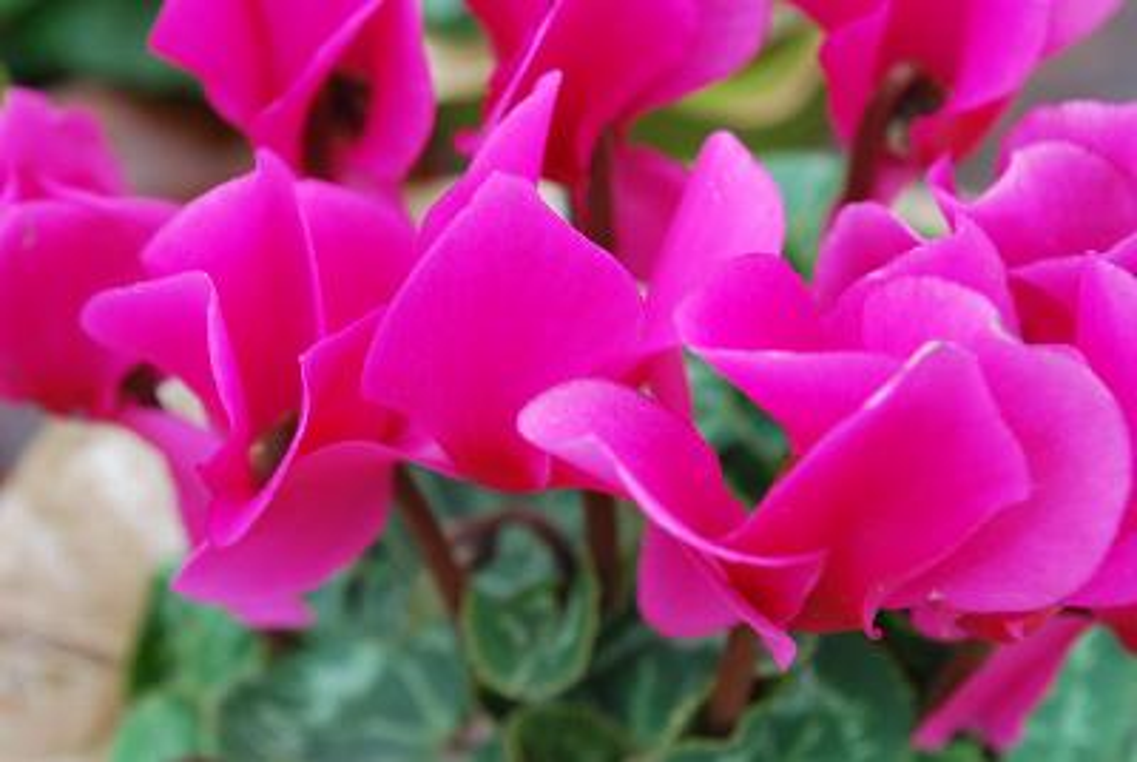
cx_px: 568
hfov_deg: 29.2
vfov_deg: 19.8
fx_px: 2182
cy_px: 381
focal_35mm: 69
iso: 160
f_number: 8
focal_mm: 46
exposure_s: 1/60
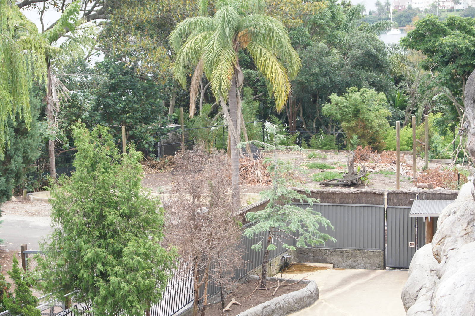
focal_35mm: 82
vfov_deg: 16.5
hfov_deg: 24.6
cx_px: 238
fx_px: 1088
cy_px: 158
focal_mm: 55
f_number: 7.1
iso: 400
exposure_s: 1/100
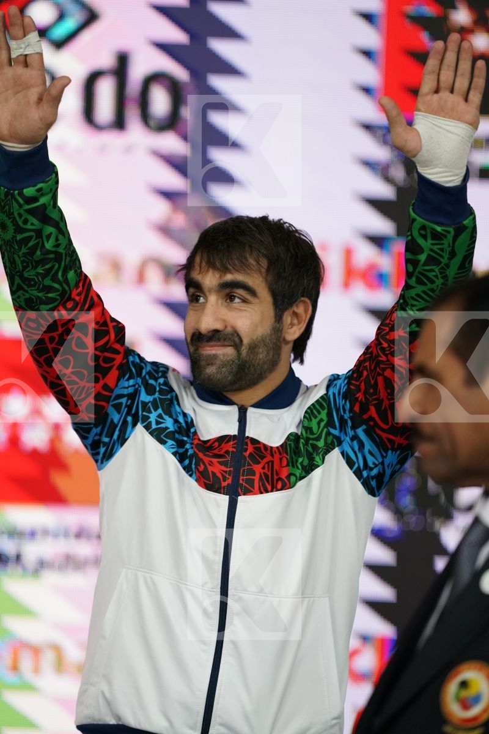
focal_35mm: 400
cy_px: 367
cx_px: 244
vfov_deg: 5.2
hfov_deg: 3.4
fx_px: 8149
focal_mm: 400
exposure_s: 1/500
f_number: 2.8
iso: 4000
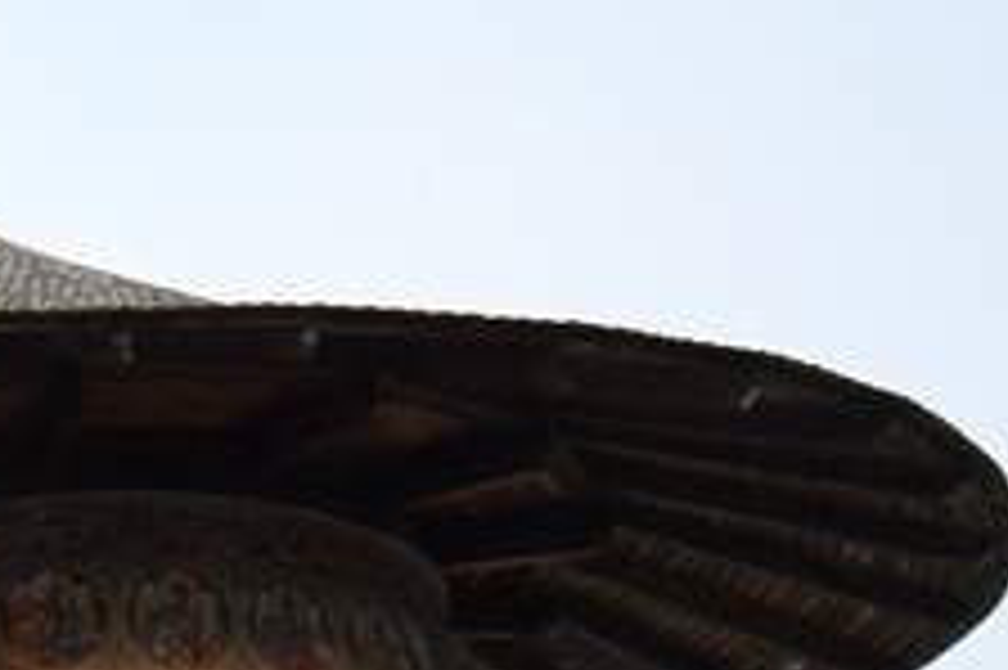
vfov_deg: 13.0
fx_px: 2854
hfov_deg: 16.6
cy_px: 850
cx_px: -819
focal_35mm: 102
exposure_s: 1/1000
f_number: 4.8
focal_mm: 13
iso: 1000
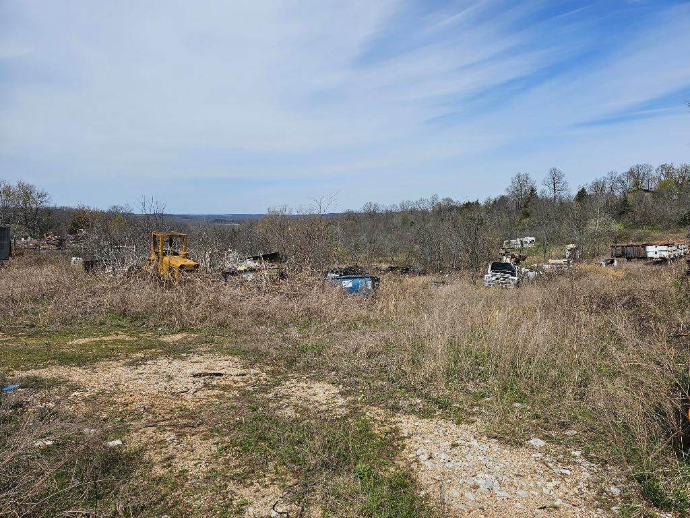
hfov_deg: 73.9
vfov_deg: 58.9
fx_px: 458
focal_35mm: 23
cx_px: 345
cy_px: 259
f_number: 1.7
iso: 10
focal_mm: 6.3
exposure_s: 1/1453
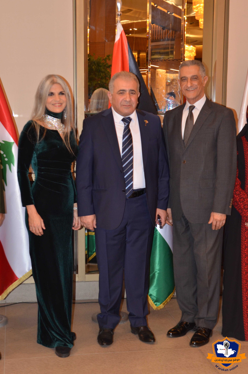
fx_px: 623
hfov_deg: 22.5
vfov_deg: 33.5
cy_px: 187
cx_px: 124
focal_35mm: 60
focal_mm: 40
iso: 800
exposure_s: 1/60
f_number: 4
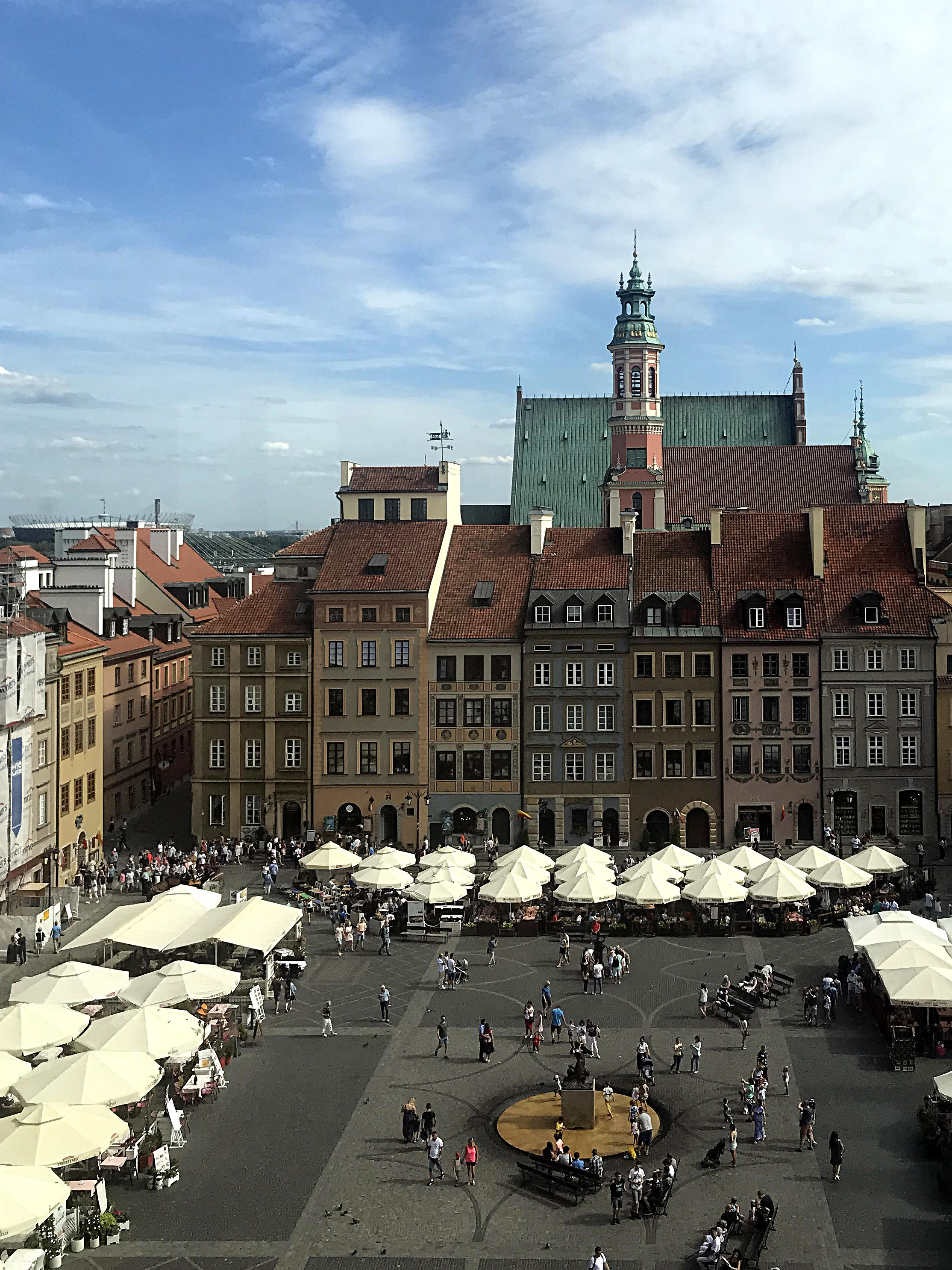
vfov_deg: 48.6
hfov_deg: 37.5
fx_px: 1394
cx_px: 602
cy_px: 497
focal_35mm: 38
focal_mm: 3.99
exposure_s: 1/2740
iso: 20
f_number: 1.8
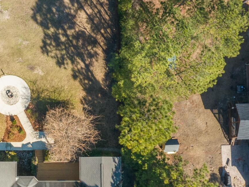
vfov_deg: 17.3
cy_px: 165
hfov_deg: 22.2
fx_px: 604
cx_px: -12
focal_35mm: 84
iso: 100
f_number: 8
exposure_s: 1/30
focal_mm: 12.29
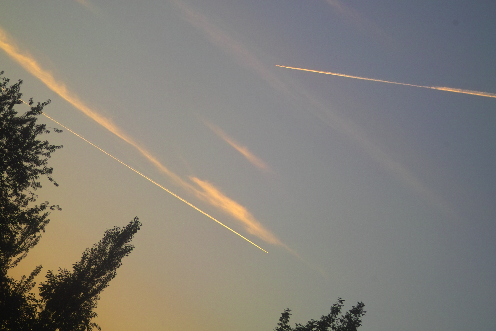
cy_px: 164
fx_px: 2507
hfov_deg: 11.3
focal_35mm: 182
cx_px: 244
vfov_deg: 7.5
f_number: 2.8
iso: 100
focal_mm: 105
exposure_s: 1/350
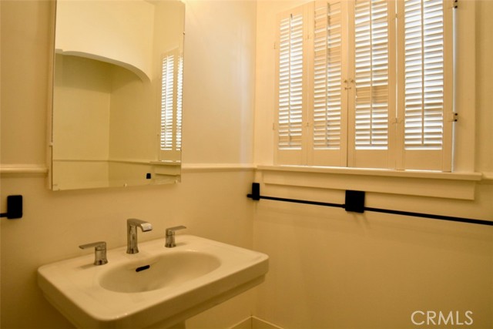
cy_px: 164
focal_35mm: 21
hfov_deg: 81.2
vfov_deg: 59.5
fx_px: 288
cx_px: 246
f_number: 4.5
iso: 400
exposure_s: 1/80
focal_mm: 14
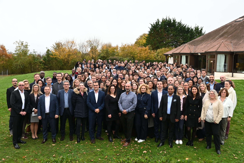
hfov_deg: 60.3
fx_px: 210
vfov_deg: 42.3
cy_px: 82
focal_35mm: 31
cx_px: 122
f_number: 3.8
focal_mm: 21
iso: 400
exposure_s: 1/160
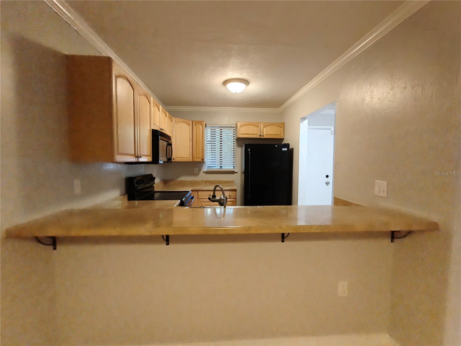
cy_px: 173
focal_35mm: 15
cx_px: 230
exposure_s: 1/120
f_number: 2
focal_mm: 2.3
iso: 2000
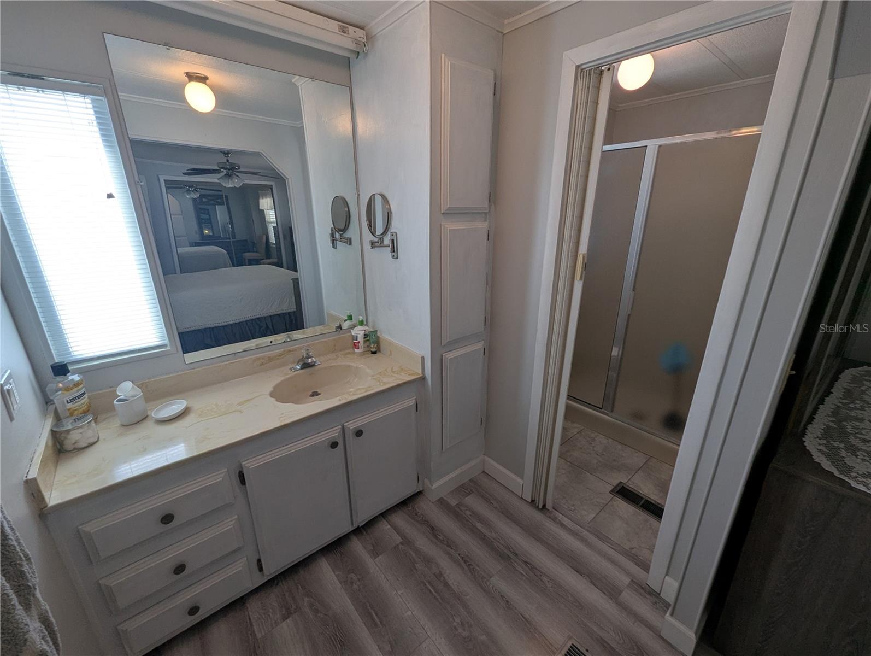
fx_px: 328
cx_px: 436
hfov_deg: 106.1
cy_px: 328
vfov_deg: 90.1
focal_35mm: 13
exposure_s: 1/149
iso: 67
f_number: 2.2
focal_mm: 1.95
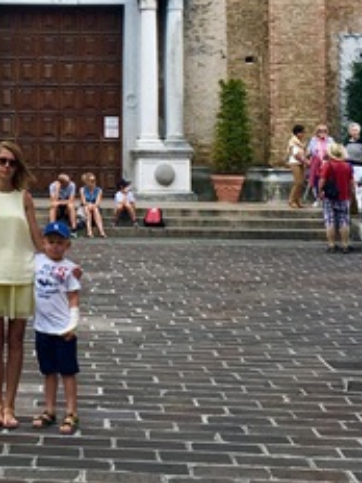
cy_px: 50
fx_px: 1115
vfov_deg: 23.8
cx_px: -6
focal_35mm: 80
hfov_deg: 17.9
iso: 25
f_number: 2.2
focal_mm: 4.15
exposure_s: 1/174
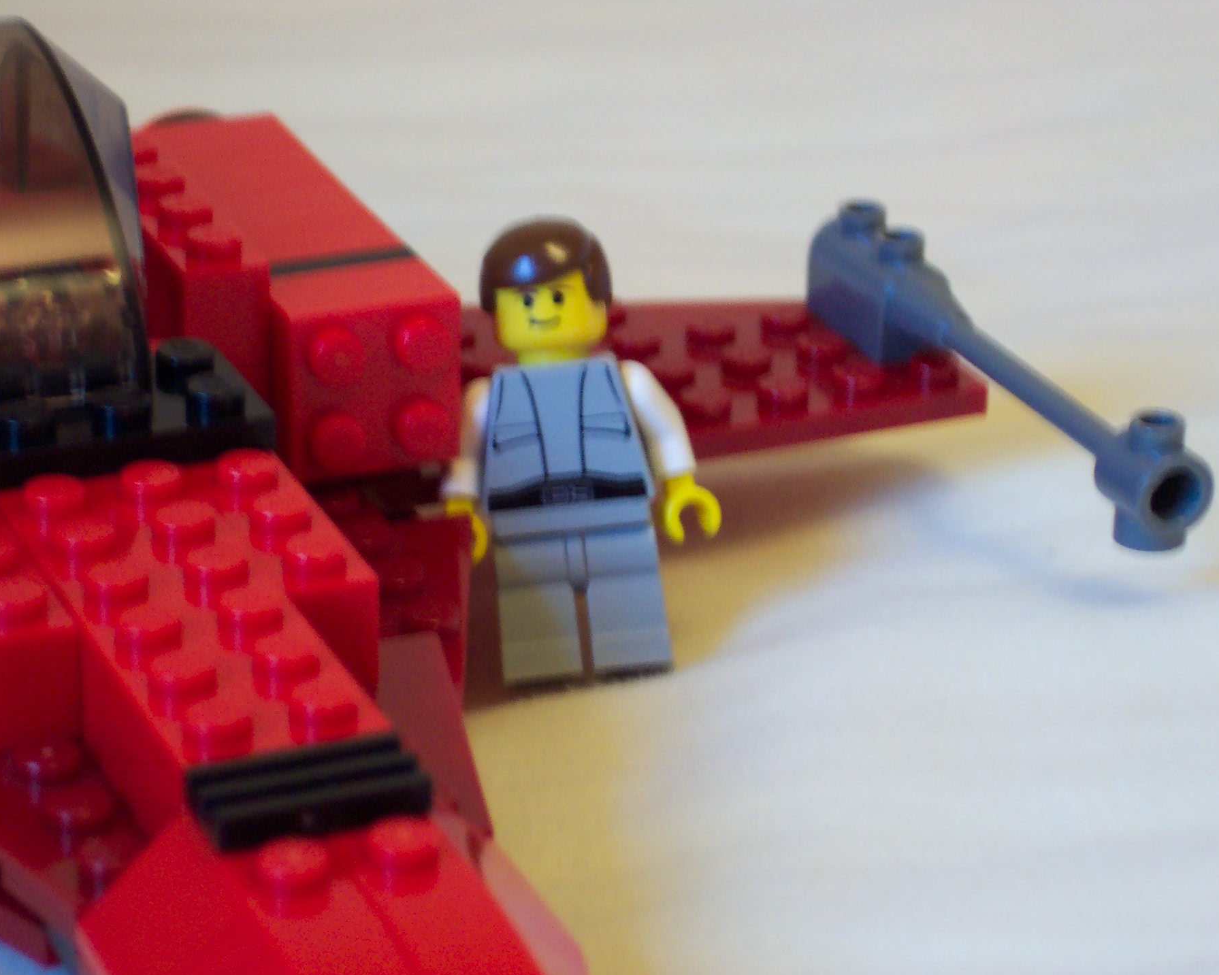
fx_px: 4654
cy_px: 487
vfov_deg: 12.0
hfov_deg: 14.9
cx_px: 557
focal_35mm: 129
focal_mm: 24
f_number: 4.8
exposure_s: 1/8
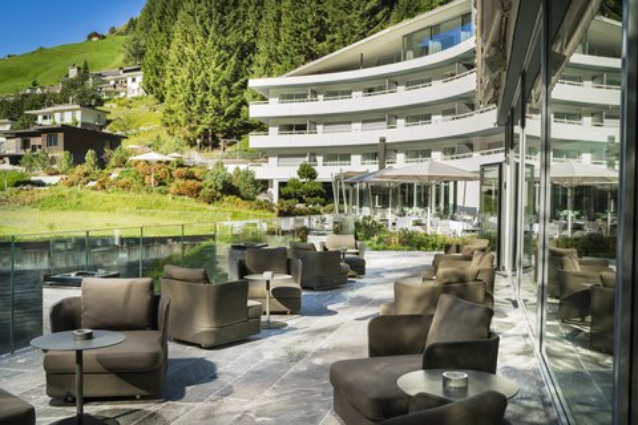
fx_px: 620
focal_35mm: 35
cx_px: 319
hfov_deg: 54.4
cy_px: 212
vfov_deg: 37.9
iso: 320
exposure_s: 1/800
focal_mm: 35
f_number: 6.3
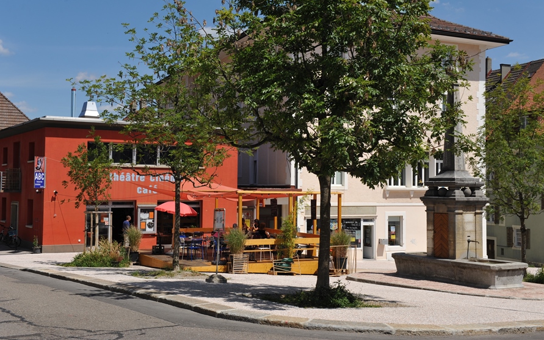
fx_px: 682
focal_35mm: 46
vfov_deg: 28.0
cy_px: 159
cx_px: 272
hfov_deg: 43.5
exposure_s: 1/400
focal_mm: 45
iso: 200
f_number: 10
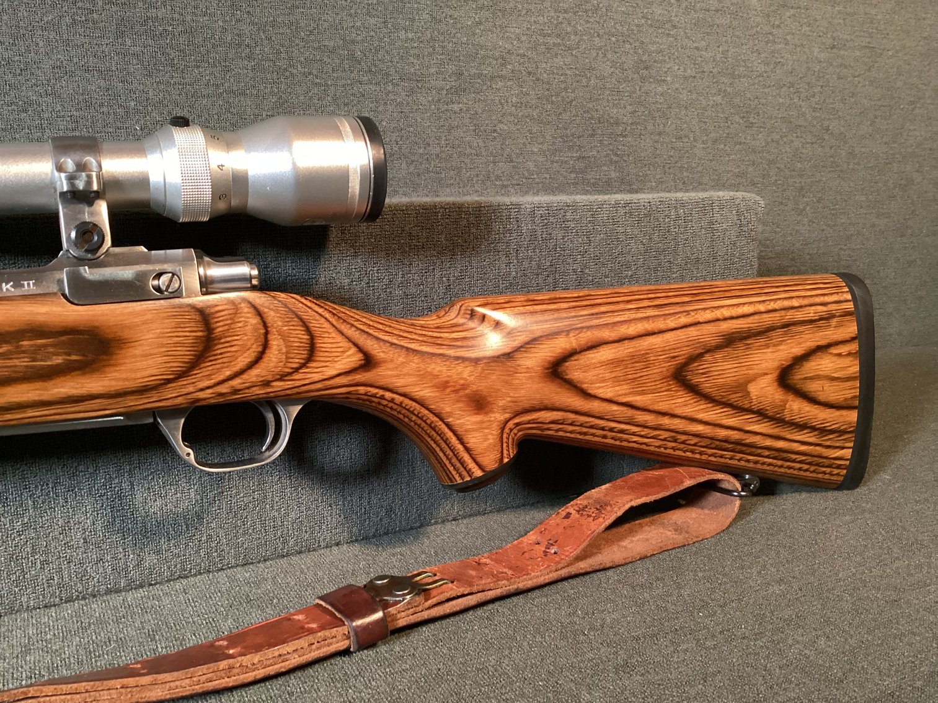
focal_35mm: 31
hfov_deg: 58.3
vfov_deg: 45.4
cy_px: 352
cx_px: 469
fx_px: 840
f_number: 2.4
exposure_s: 1/40
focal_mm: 3.3
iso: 400
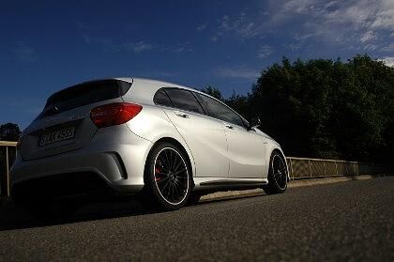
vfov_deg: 36.8
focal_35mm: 36
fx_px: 394
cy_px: 131
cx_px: 197
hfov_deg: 53.2
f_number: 2.8
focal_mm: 24
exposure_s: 1/1250
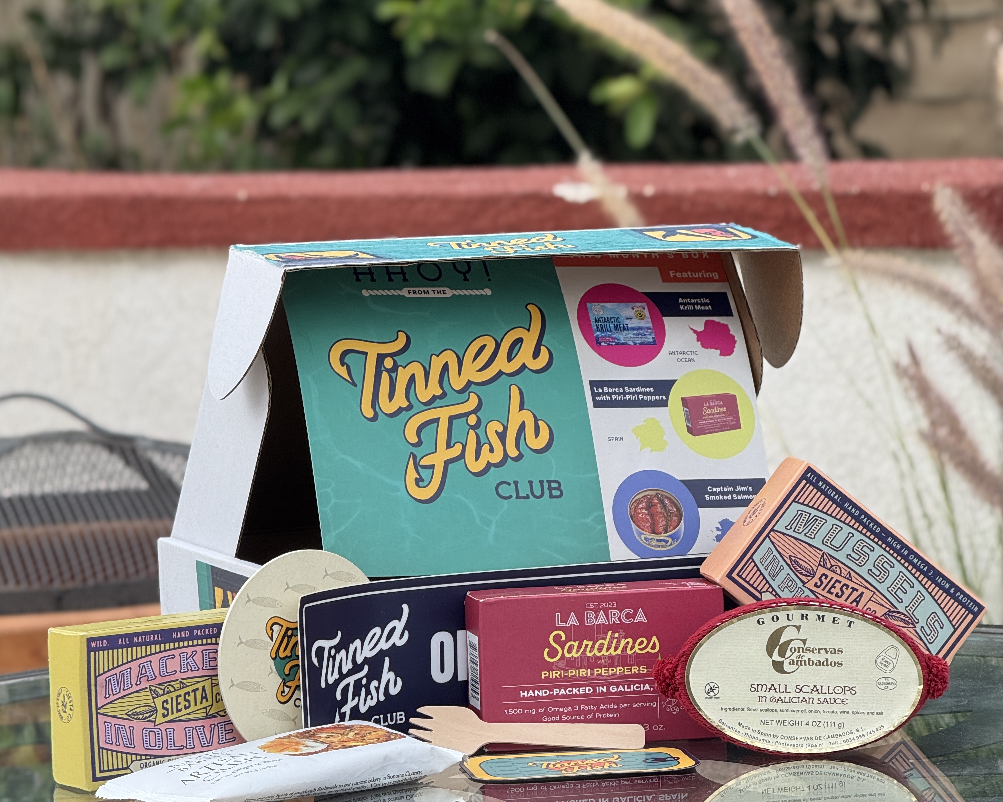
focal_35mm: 157
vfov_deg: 9.8
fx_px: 4660
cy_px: 445
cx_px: 500
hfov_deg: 12.3
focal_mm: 15.66
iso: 50
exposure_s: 1/605
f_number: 2.8
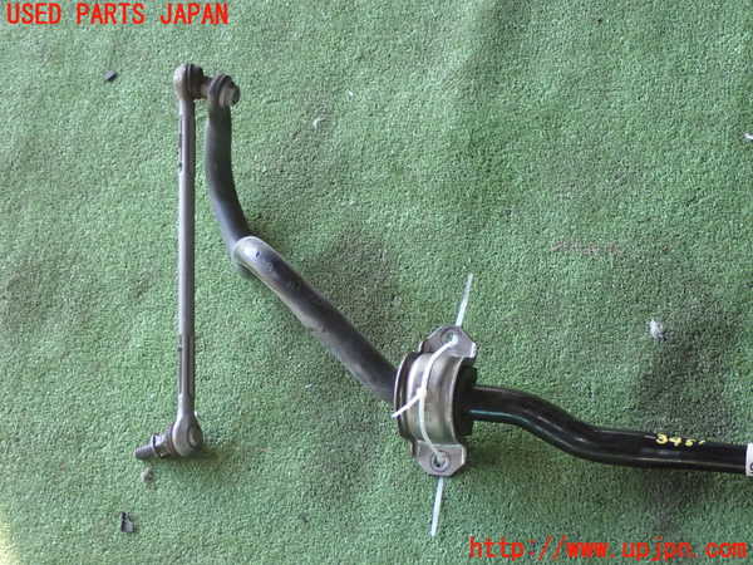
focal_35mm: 77
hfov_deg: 25.3
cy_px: 282
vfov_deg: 19.1
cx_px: 376
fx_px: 1675
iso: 400
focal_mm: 13.65
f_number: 4.1
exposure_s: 1/80
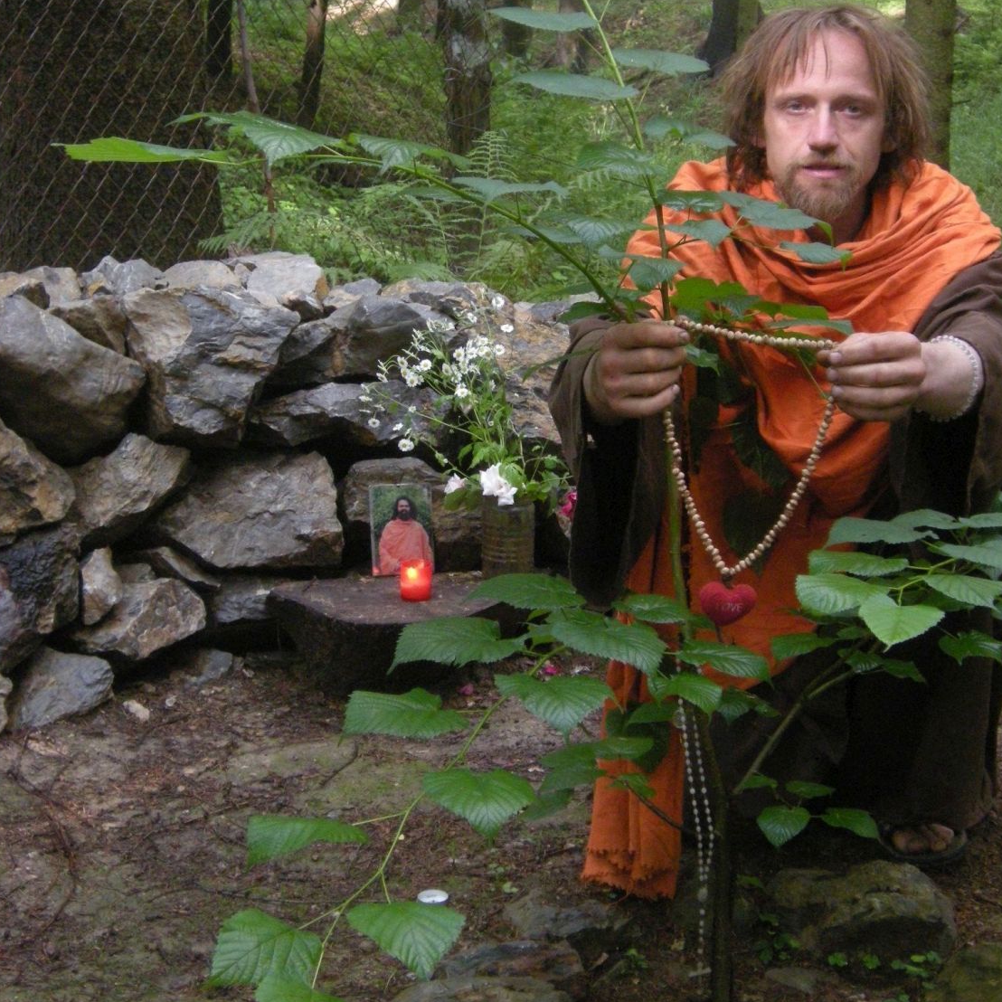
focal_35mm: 73
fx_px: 2391
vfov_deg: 23.7
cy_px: 438
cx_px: 501
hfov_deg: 23.7
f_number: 4.1
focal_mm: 10.1
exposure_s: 1/84.3
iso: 400
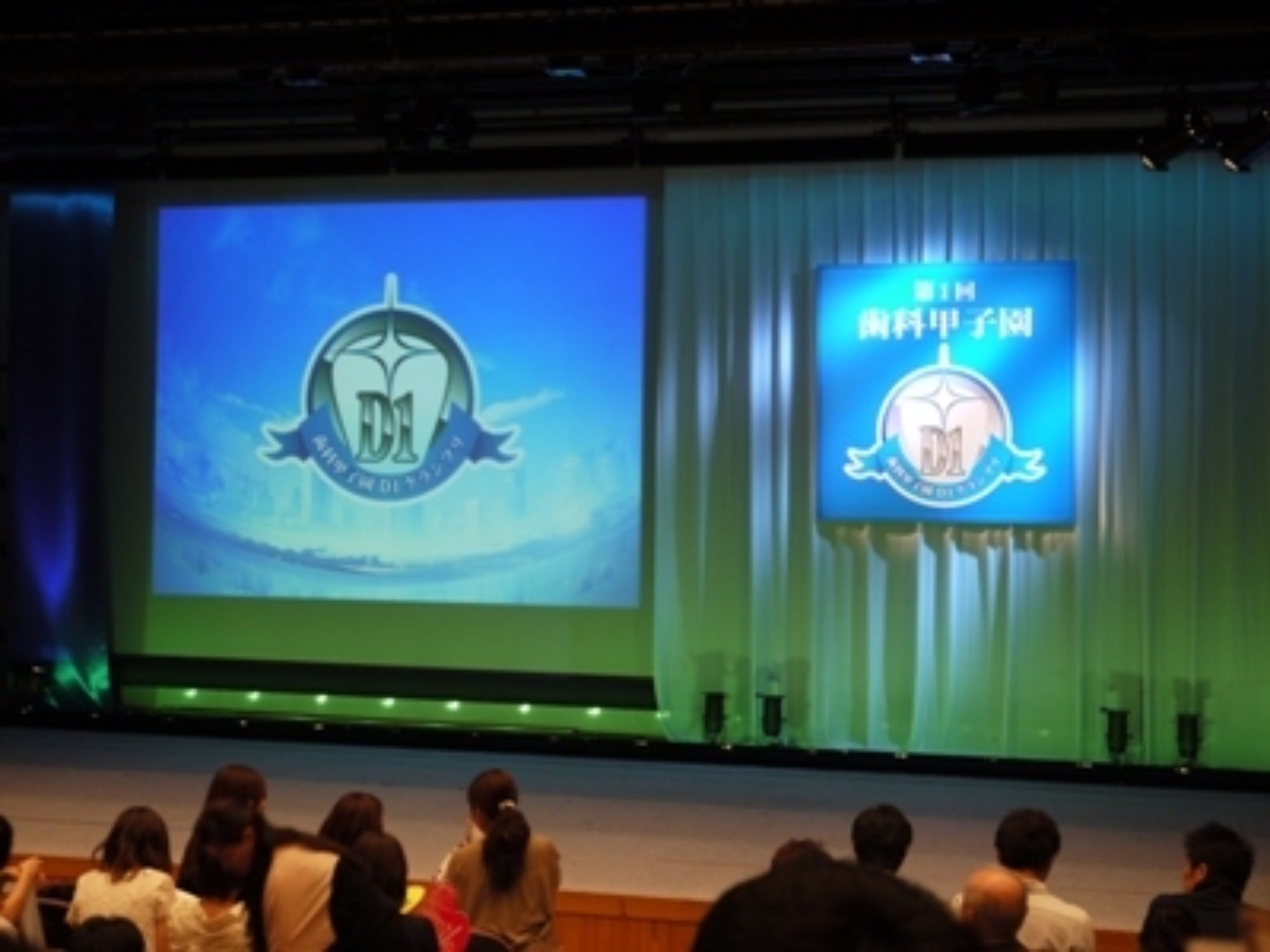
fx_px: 2421
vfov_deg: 22.3
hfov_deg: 29.4
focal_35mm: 66
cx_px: 635
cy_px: 476
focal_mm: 33
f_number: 5.2
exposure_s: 1/20
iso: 400
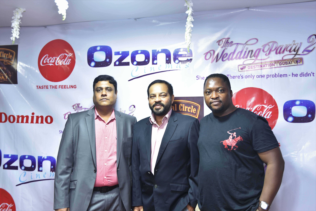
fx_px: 334
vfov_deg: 35.1
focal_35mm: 38
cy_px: 106
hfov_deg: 50.7
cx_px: 158
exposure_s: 1/20
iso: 800
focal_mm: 38
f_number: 2.8
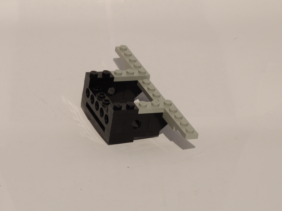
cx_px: 148
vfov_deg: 9.8
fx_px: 1238
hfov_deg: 13.0
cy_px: 111
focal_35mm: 152
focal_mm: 24
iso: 100
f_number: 6.8
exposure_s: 1/2.5
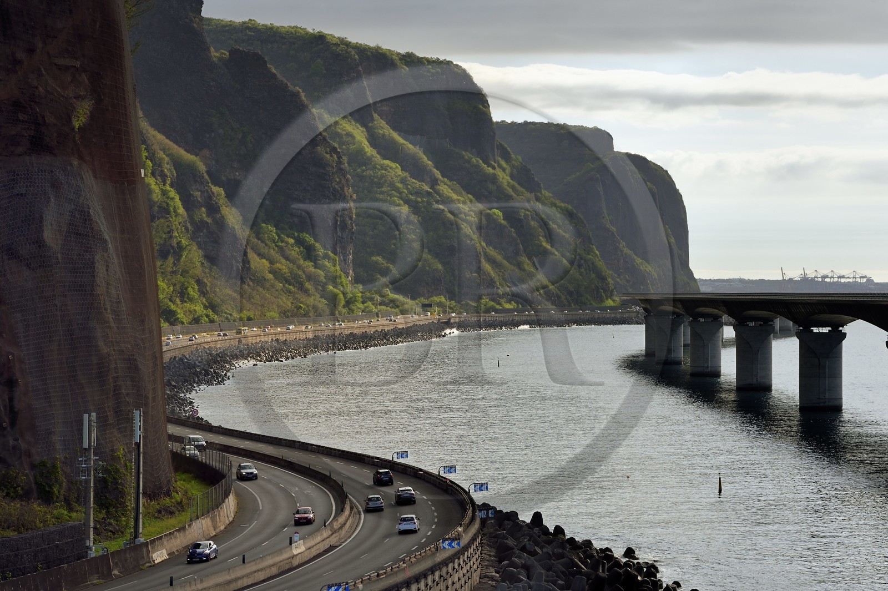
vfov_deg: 12.2
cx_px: 444
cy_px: 296
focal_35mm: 112
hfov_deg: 18.3
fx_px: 2761
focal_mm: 112
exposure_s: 1/400
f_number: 11
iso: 200
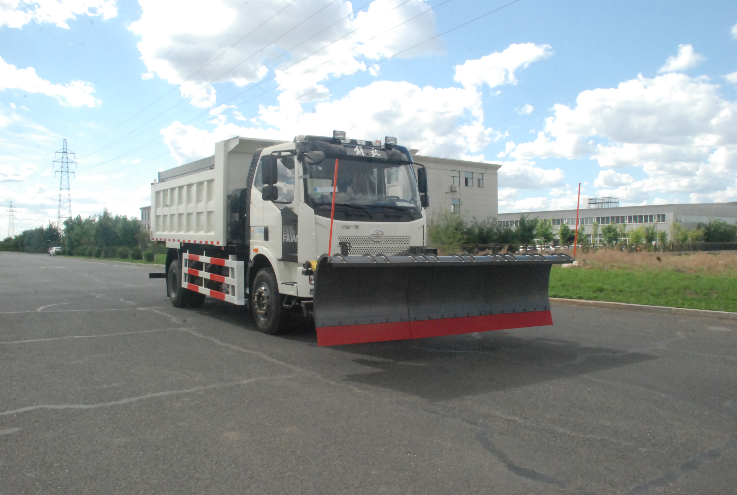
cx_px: 368
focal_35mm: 30
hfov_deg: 61.8
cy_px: 248
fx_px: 615
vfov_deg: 43.8
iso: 1600
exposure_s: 1/200
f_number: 22
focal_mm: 20
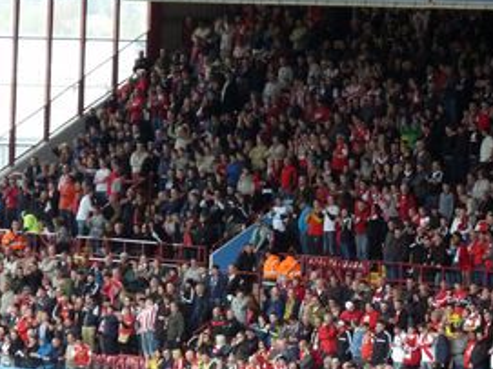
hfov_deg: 4.1
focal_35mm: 488
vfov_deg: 3.0
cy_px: 379
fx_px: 6947
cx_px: 353
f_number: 3.7
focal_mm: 41.2
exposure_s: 1/400
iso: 400
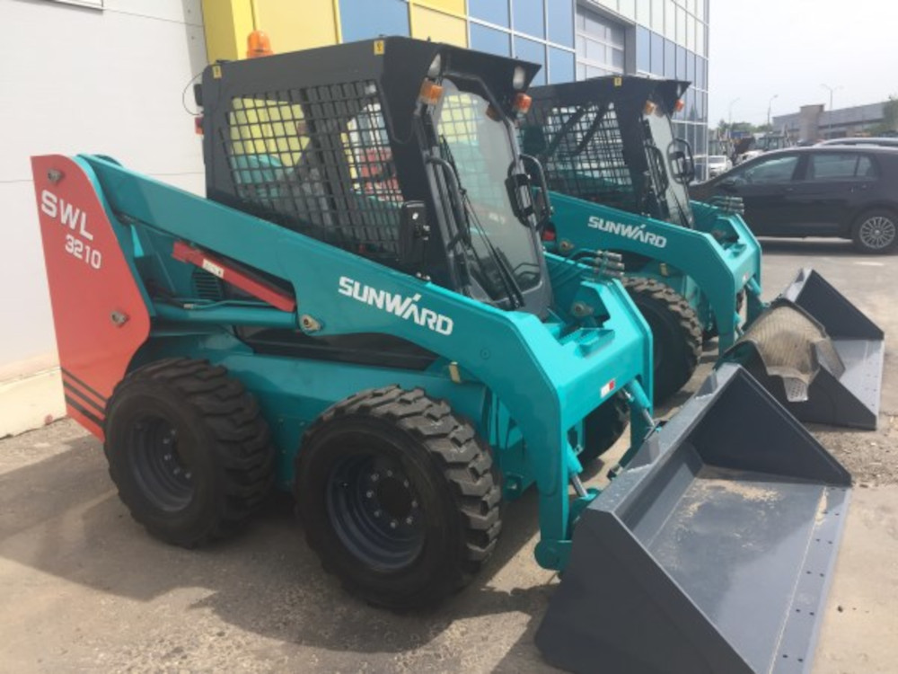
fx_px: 752
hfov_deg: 61.7
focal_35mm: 29
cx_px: 449
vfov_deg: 48.2
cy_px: 337
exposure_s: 1/1319
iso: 32
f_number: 2.2
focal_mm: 4.15
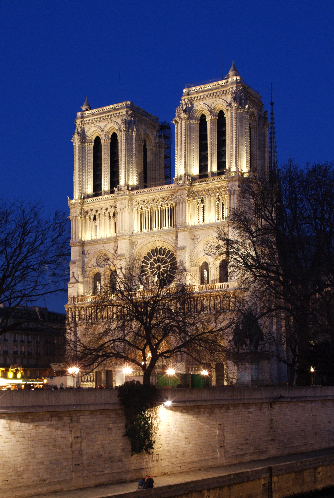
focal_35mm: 50
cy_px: 288
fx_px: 694
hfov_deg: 27.1
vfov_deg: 39.5
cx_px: 163
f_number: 8
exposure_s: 1.5
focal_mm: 28
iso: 400
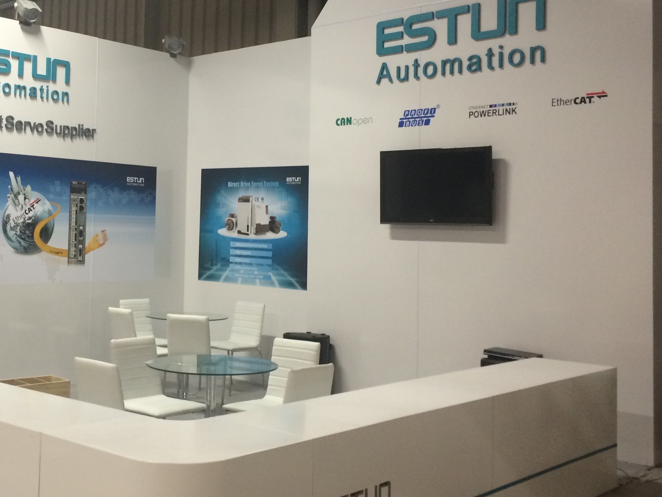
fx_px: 918
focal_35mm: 48
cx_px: 190
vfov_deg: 30.2
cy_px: 206
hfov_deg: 38.9
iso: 125
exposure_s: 1/30
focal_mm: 4.12
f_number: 2.2
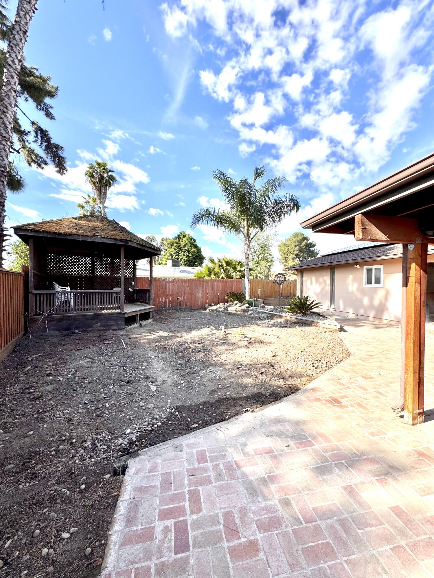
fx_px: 234
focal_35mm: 14
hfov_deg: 85.7
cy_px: 289
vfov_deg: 102.1
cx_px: 217
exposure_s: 1/1006
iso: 50
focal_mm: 2.22
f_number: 2.2
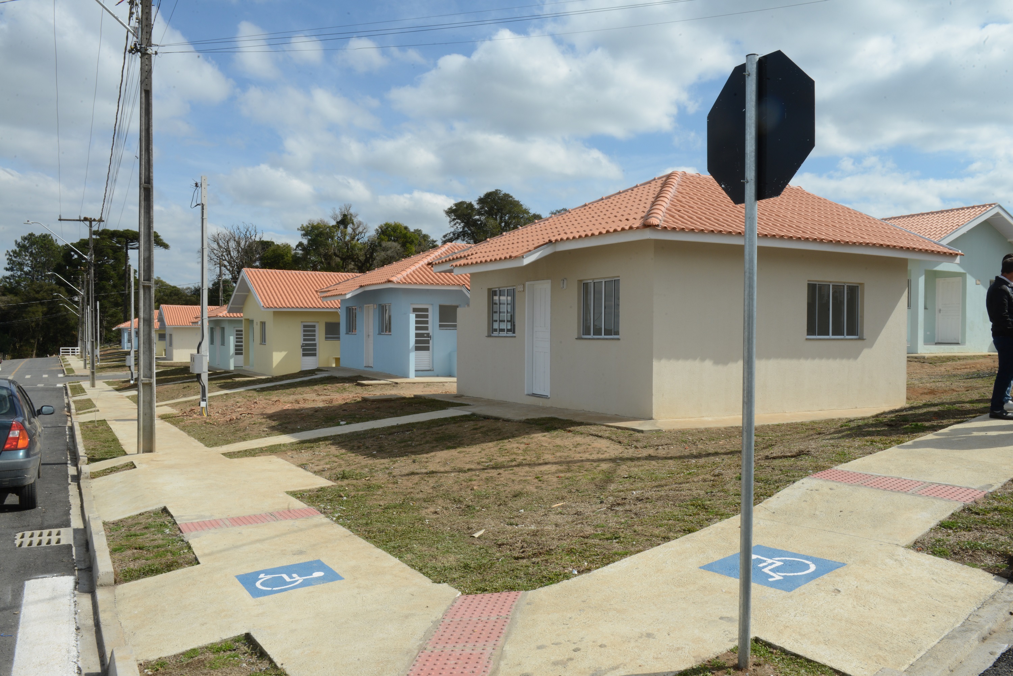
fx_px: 816
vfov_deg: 45.0
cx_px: 506
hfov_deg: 63.6
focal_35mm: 29
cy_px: 338
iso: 200
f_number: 22
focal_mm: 29
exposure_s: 1/60
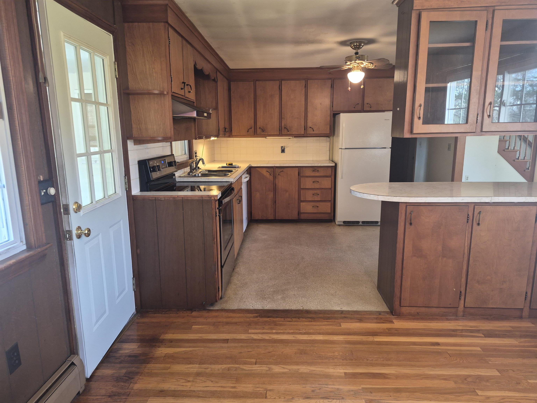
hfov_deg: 73.9
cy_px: 202
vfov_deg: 58.9
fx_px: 357
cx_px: 268
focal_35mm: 23
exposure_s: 1/120
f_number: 1.8
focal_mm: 5.4
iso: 400
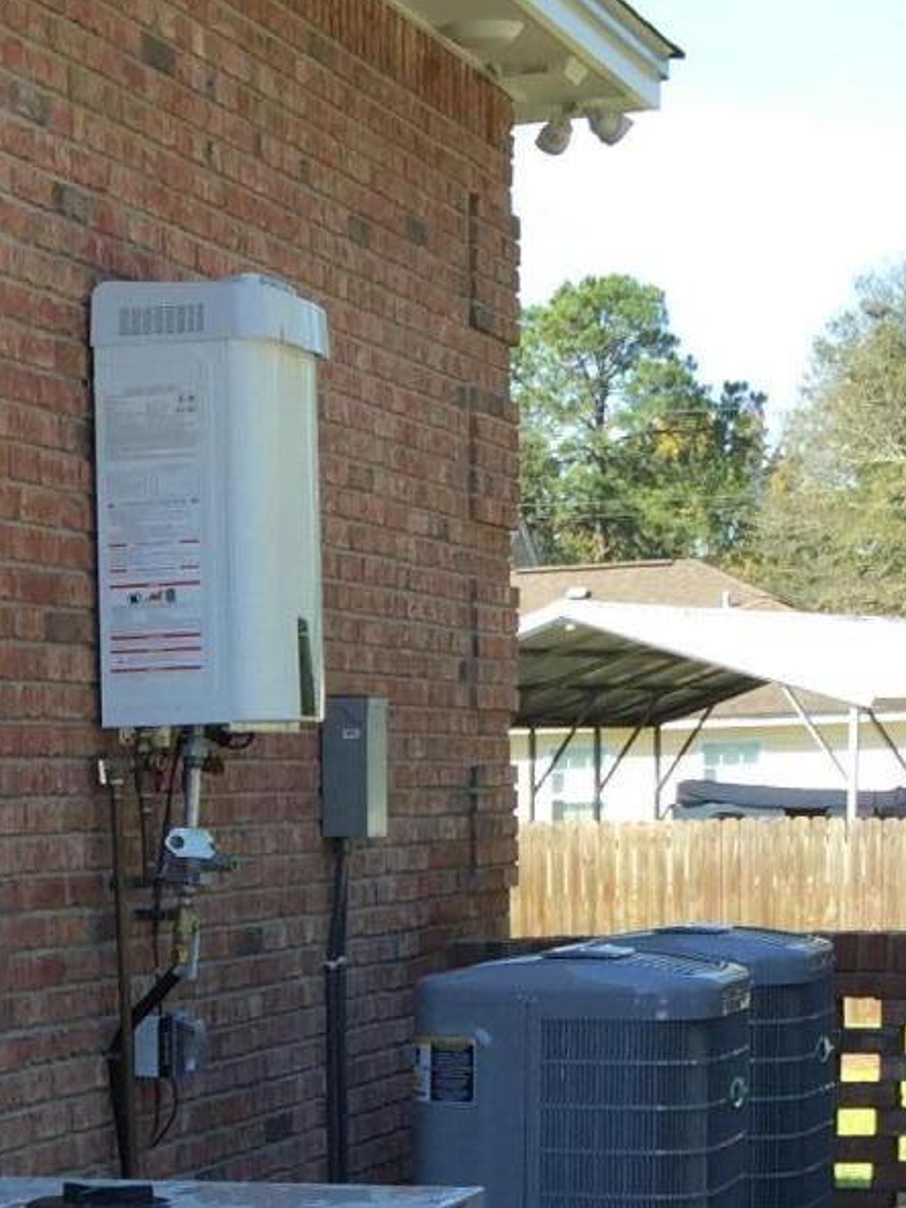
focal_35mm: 98
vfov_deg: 19.2
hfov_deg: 14.7
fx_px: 3420
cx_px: -114
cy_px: 1343
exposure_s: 1/412
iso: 32
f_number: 2.2
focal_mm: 4.15
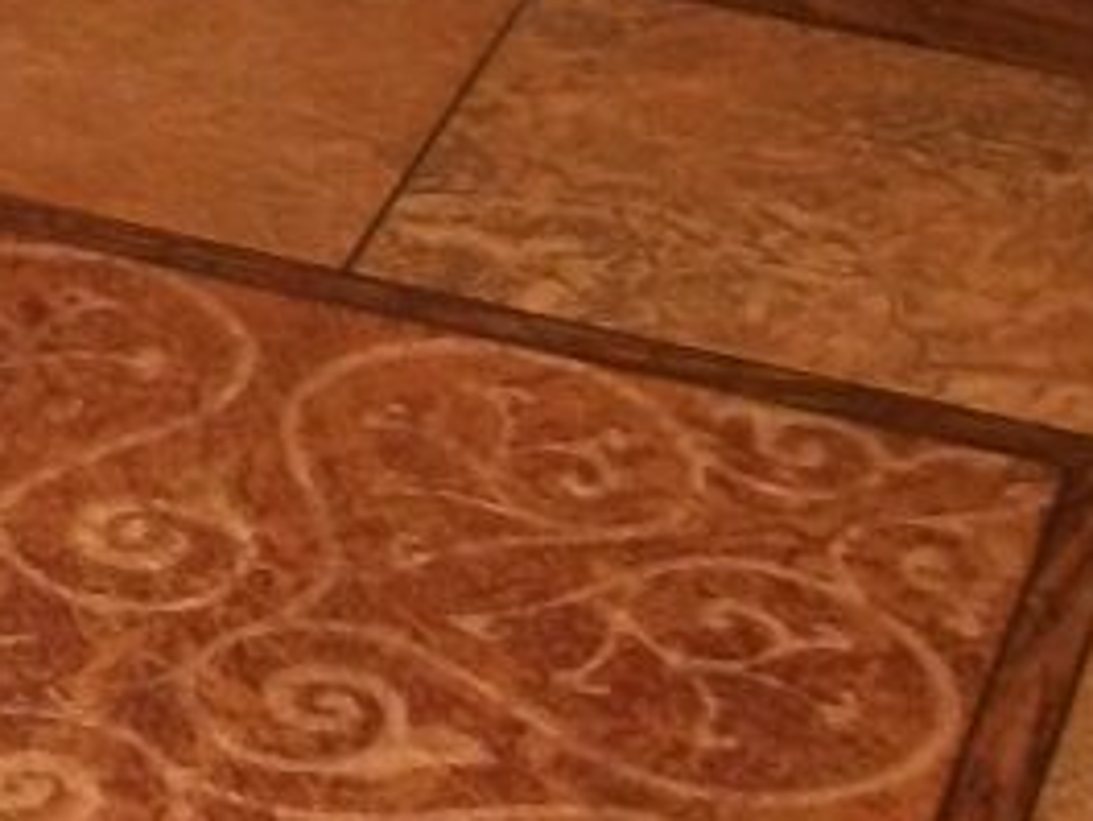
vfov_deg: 8.6
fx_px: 5339
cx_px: -1105
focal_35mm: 169
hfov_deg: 10.7
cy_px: -293
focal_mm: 6.3
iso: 250
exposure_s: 1/125
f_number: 3.1
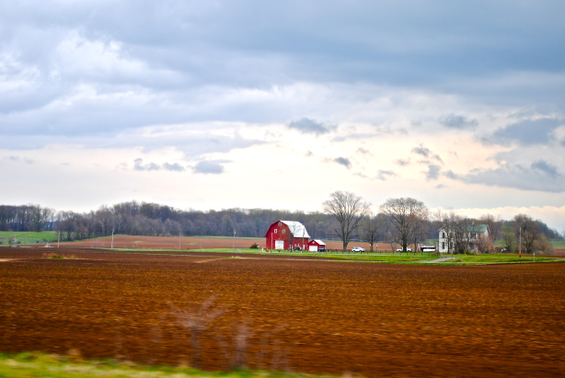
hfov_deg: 24.6
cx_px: 282
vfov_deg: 16.6
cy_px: 189
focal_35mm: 82
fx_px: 1296
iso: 100
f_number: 6.3
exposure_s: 1/160
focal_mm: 55
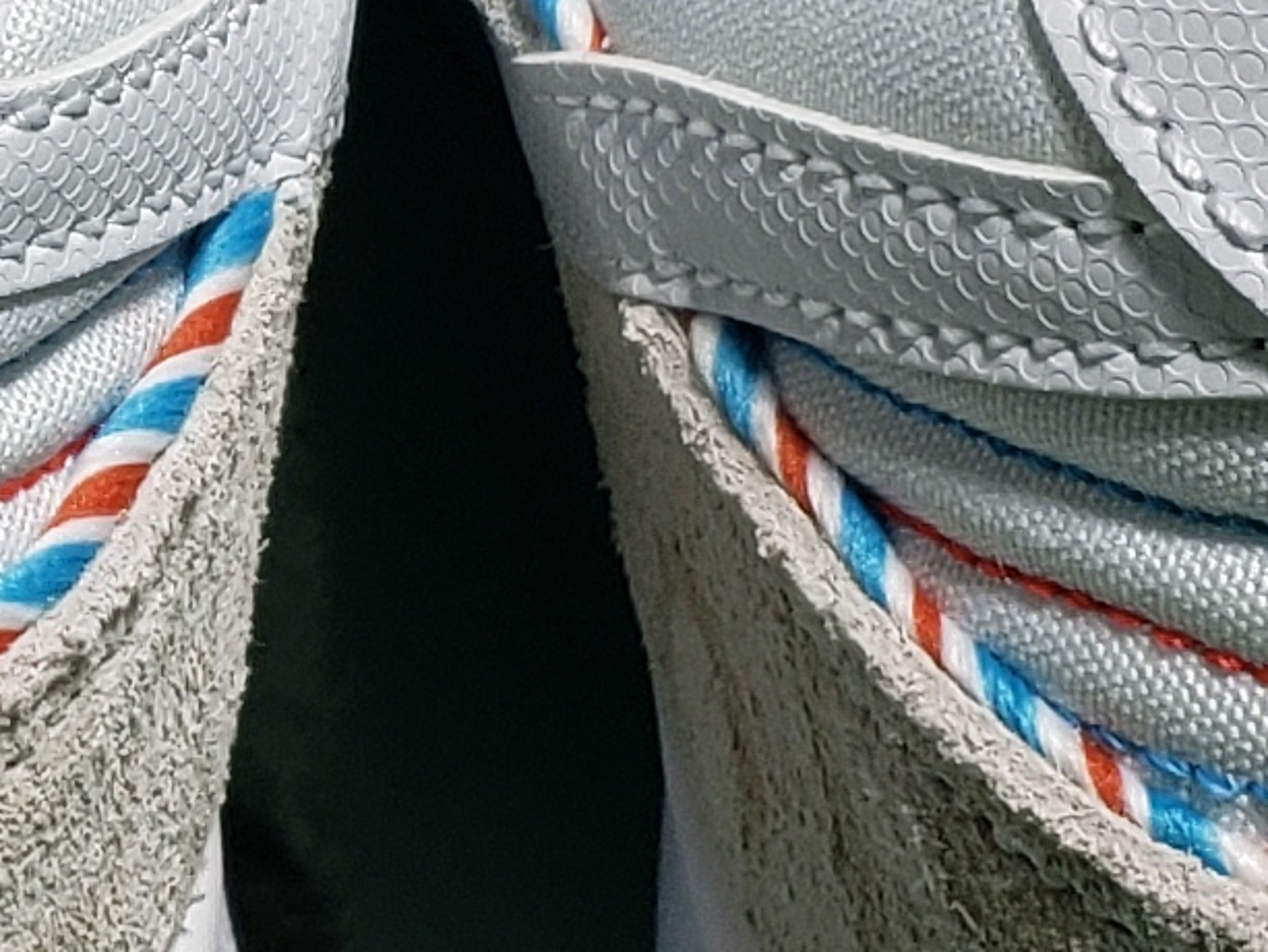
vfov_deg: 8.7
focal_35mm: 171
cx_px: -155
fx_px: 6265
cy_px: 424
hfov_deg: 11.4
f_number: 1.5
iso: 50
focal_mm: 4.3
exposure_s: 1/403
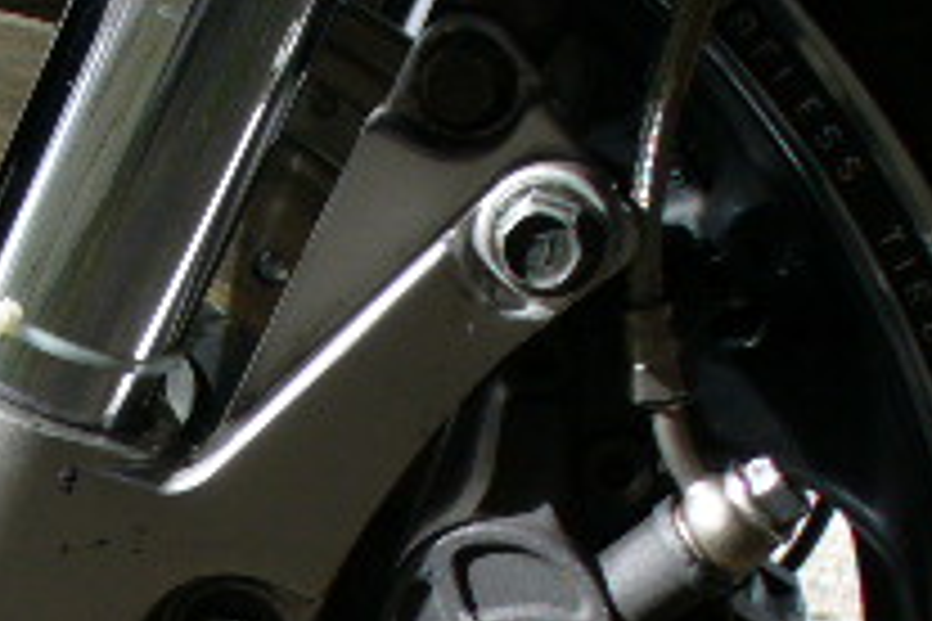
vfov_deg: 11.2
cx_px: 50
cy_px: 819
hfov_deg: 16.9
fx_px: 3081
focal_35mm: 119
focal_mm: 6.1
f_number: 2.8
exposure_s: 1/160
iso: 80
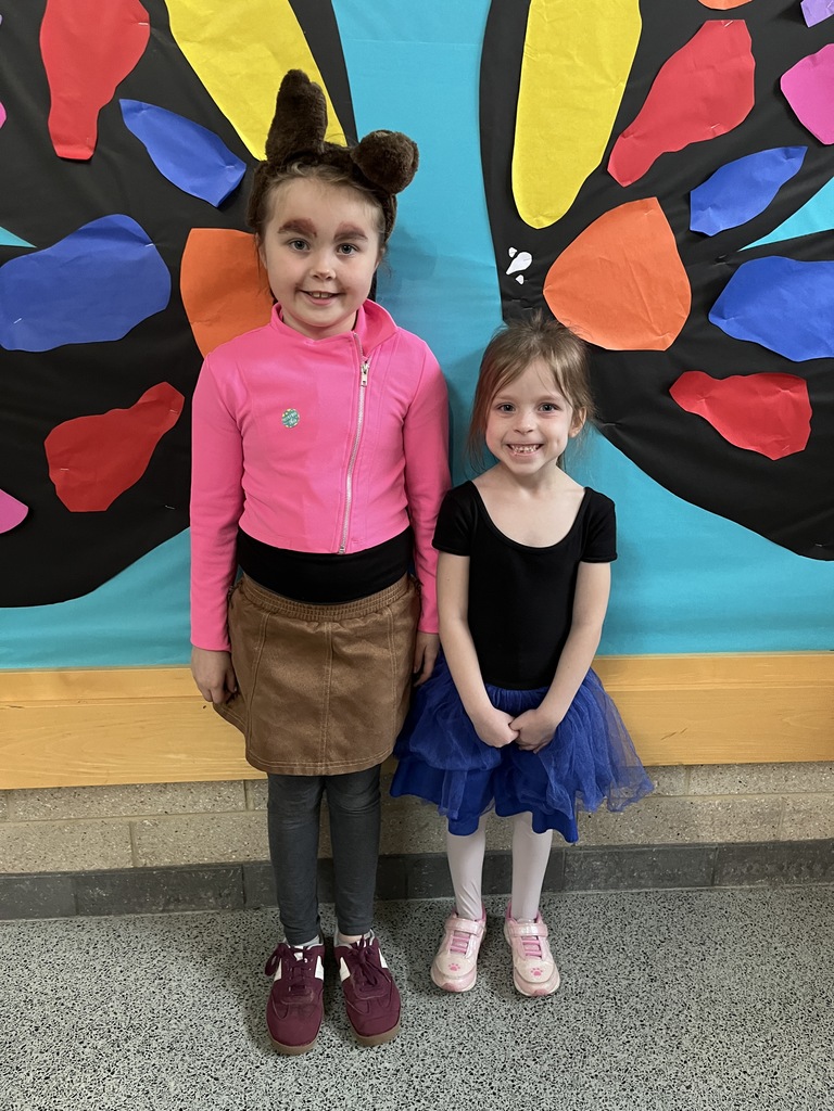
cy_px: 556
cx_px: 417
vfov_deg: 67.3
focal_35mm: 26
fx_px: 835
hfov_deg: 53.1
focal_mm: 5.1
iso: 400
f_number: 1.6
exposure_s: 1/60
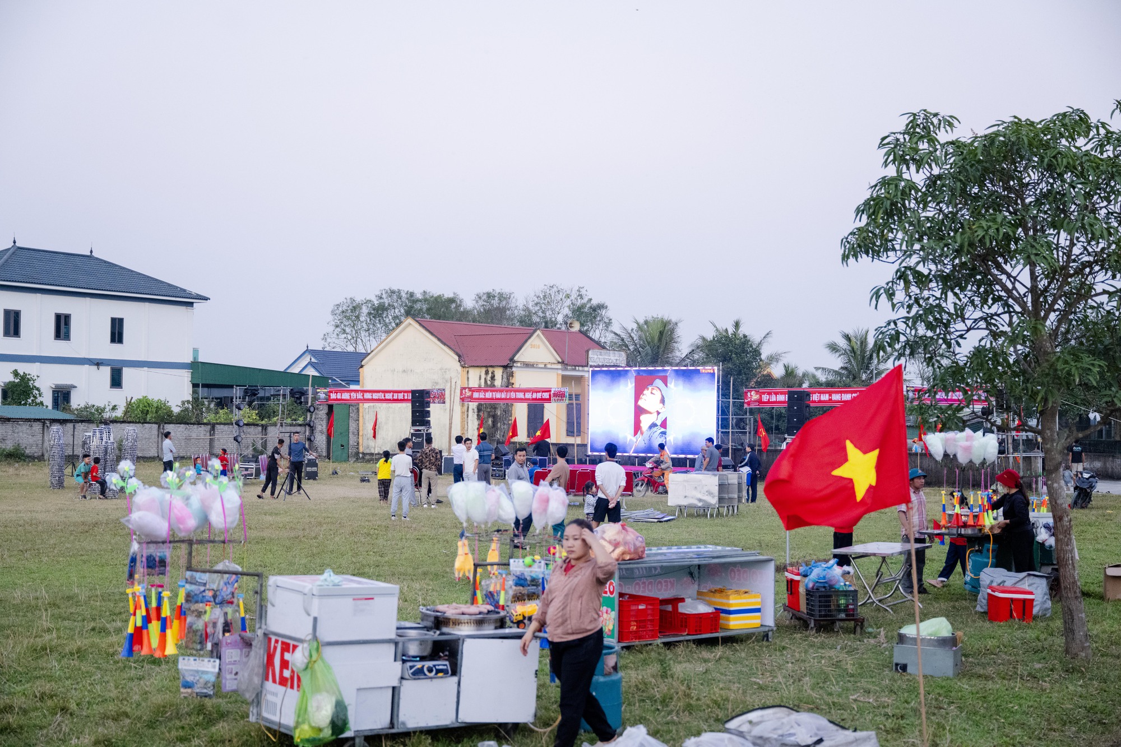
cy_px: 374
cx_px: 560
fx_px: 1432
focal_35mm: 46
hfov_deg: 42.7
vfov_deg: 29.2
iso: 2500
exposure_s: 1/200
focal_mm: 46
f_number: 3.2
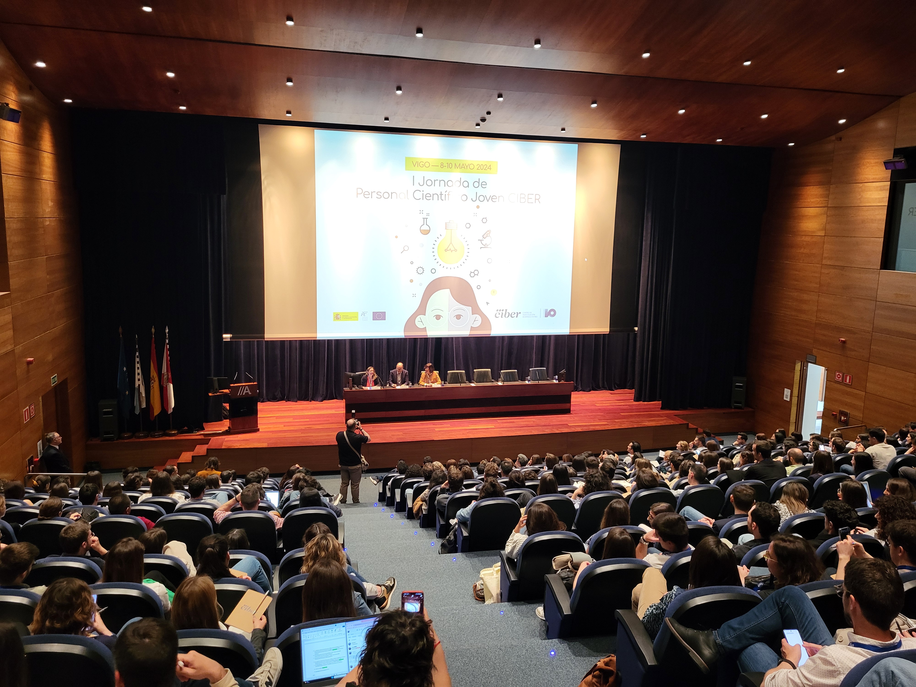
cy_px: 344
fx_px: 688
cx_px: 458
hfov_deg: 67.3
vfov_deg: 53.1
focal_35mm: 26
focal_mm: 5.4
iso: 320
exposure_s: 1/40
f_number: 1.8
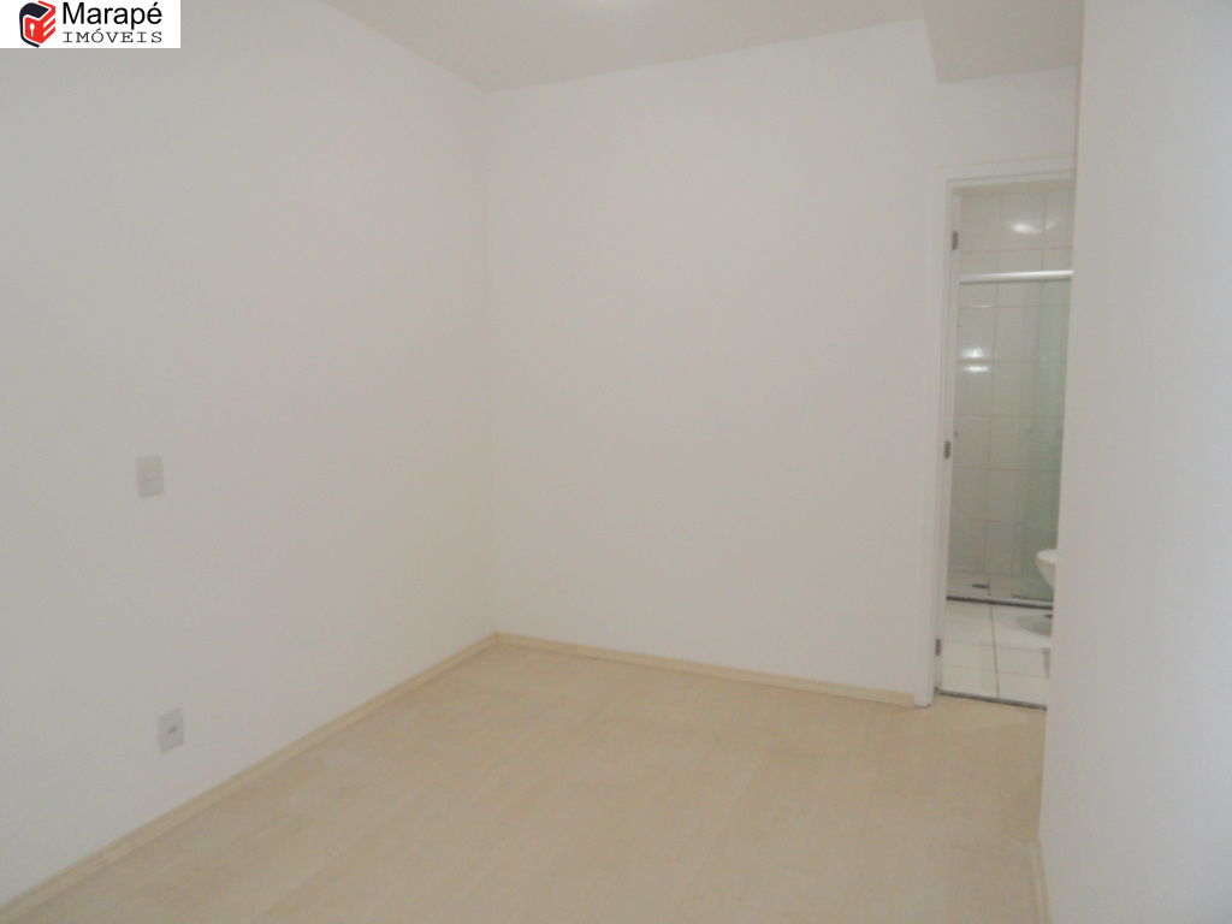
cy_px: 462
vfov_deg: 63.4
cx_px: 616
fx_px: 747
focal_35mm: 21
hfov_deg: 79.0
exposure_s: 1/30
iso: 100
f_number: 3.4
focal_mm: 3.6
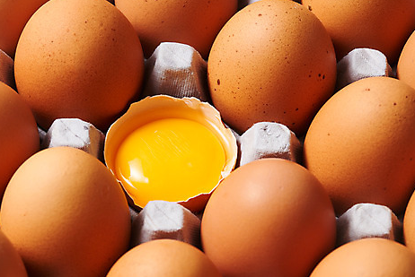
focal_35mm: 136
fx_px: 1569
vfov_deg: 10.1
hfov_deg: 15.1
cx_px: 186
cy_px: 173
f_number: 16
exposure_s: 1/125
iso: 100
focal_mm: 105
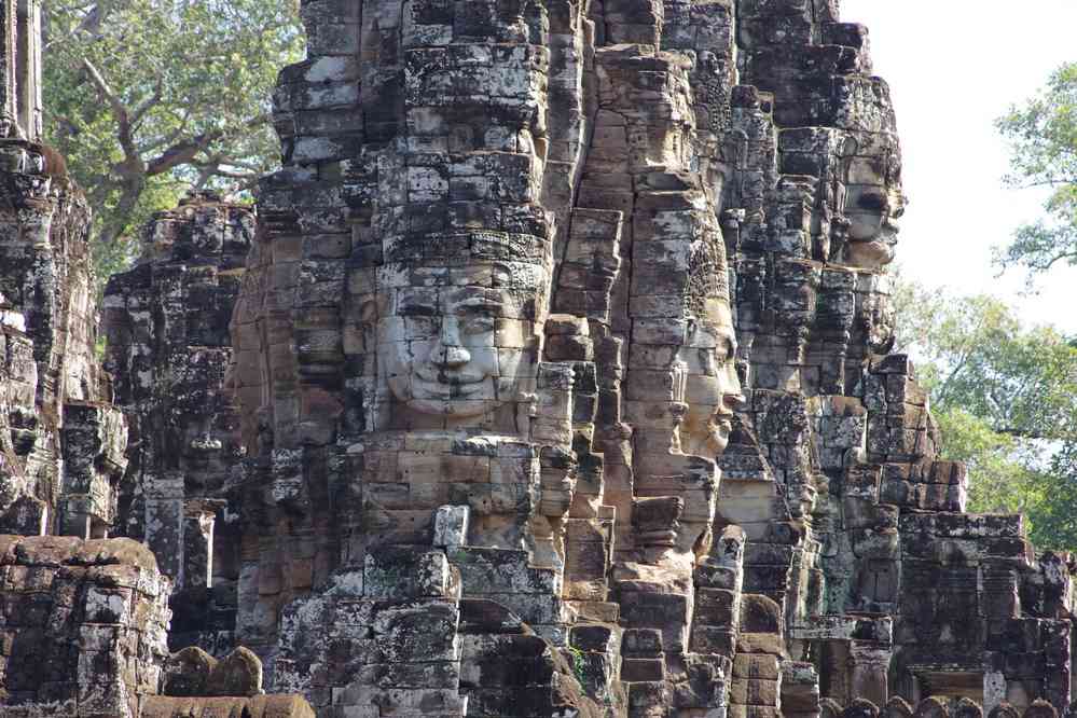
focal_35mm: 345
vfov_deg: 4.0
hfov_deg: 6.0
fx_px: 10320
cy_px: 359
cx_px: 538
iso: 1600
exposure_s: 1/250
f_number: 8
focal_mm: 230
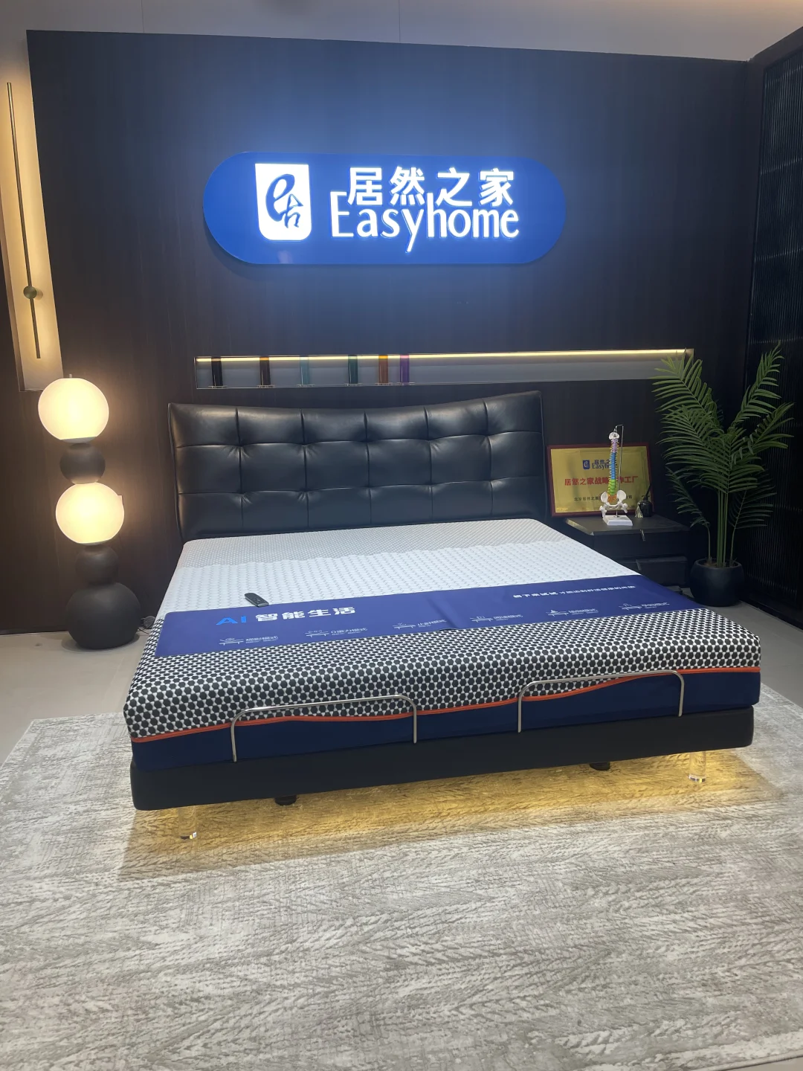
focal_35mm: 25
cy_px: 536
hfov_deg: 54.9
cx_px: 402
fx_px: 773
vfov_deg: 69.4
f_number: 1.6
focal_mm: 5.1
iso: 50
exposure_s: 1/103
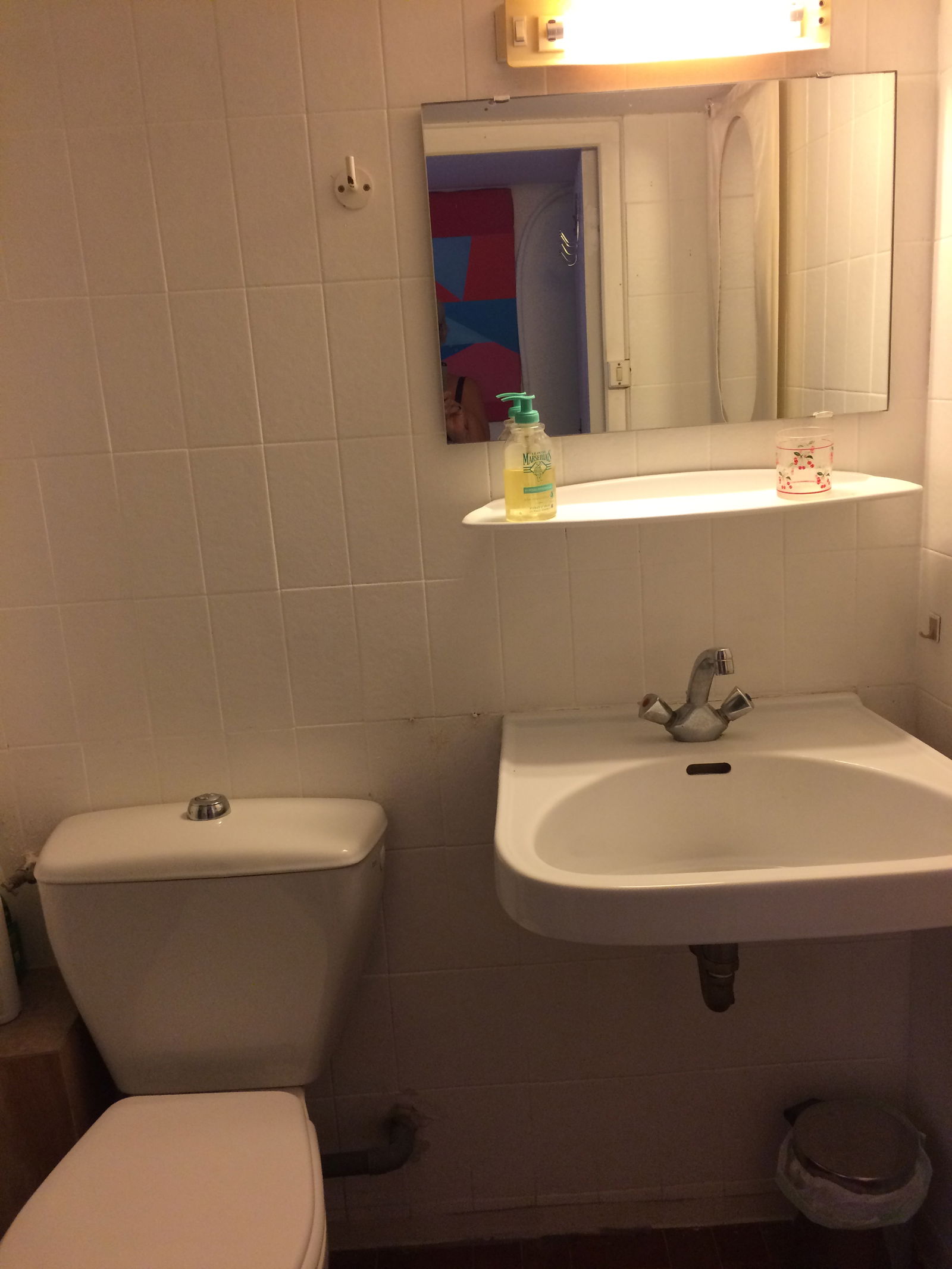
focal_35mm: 29
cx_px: 476
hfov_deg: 48.2
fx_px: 1063
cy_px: 634
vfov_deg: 61.7
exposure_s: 1/33
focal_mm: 4.15
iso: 80
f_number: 2.2
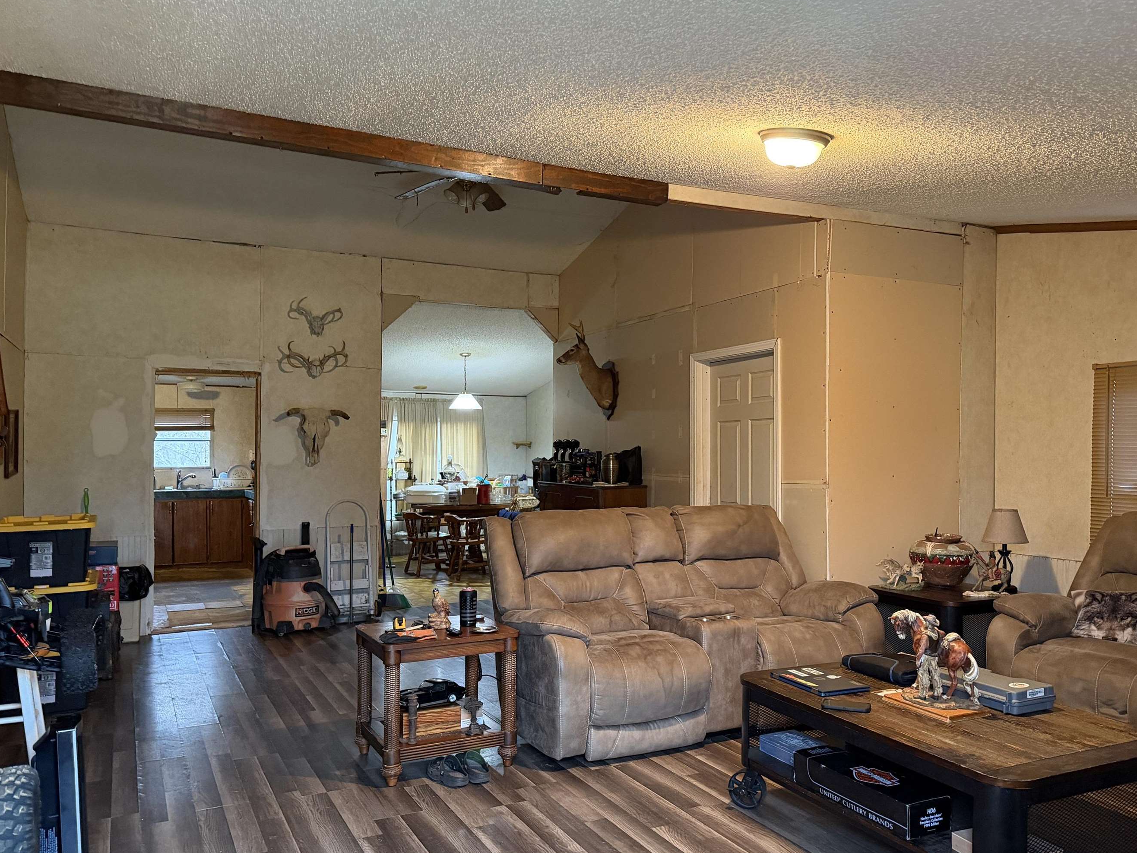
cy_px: 450
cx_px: 621
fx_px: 920
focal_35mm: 28
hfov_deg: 63.3
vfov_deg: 49.7
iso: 800
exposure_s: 1/40
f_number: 1.78
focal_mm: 6.76
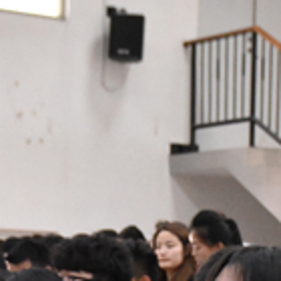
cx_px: 175
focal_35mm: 187
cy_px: 299
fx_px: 1717
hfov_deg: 9.4
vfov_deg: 9.3
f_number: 4
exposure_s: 1/200
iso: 6400
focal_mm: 32
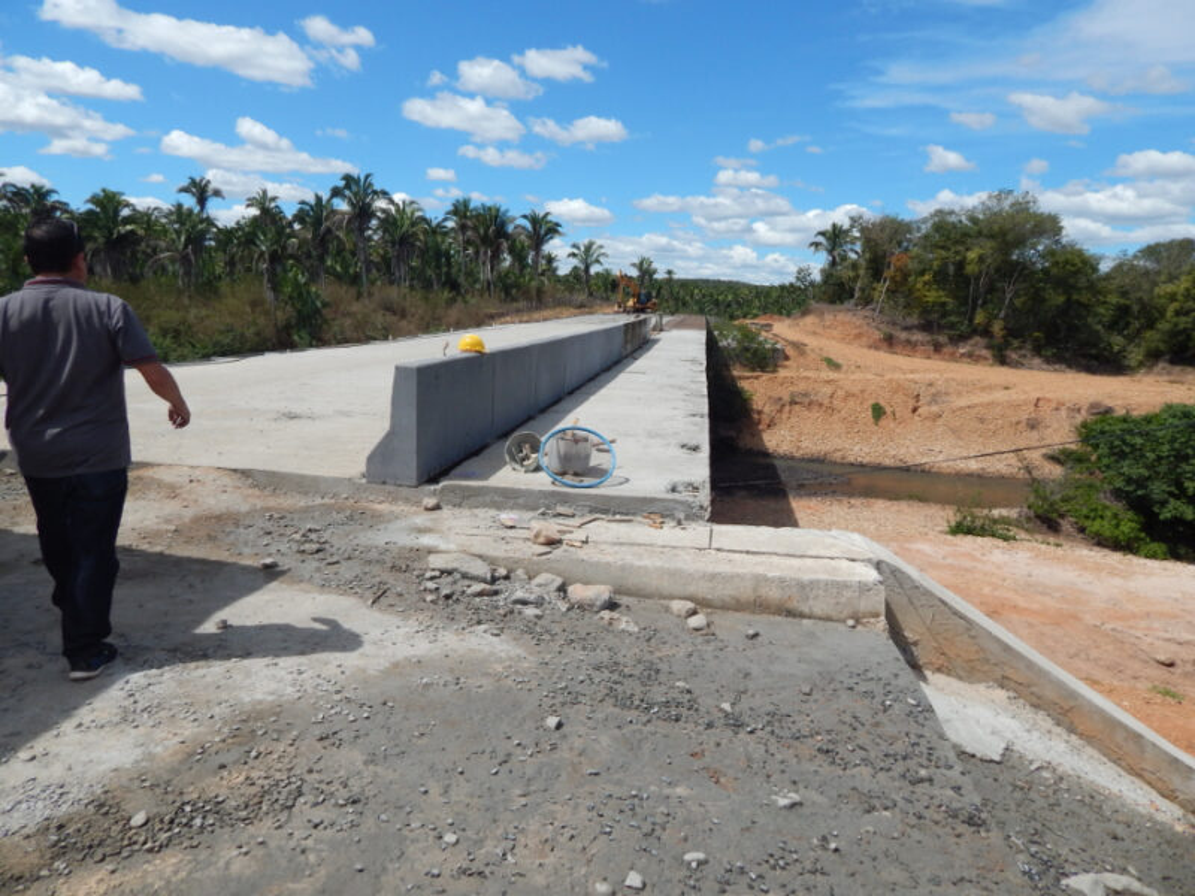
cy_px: 448
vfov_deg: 58.9
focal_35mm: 23
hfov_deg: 73.9
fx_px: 794
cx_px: 598
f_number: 6
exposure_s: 1/800
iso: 125
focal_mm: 4
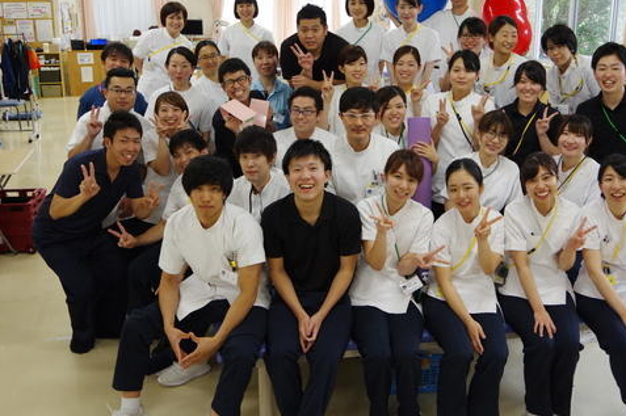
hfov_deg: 49.5
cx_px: 353
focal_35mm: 39
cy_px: 174
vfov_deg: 34.1
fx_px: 677
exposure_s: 1/125
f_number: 5.6
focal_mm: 21
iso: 2000
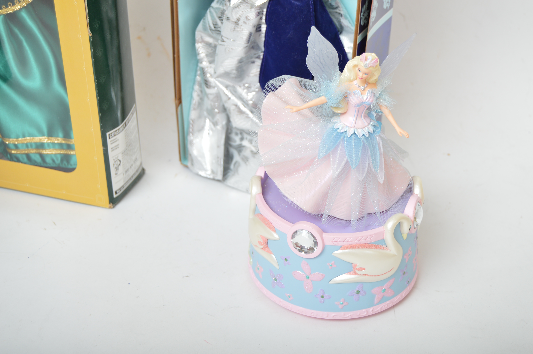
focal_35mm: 57
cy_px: 177
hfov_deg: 35.1
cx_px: 266
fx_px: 843
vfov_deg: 23.7
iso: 200
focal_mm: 38
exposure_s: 1/200
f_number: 4.8
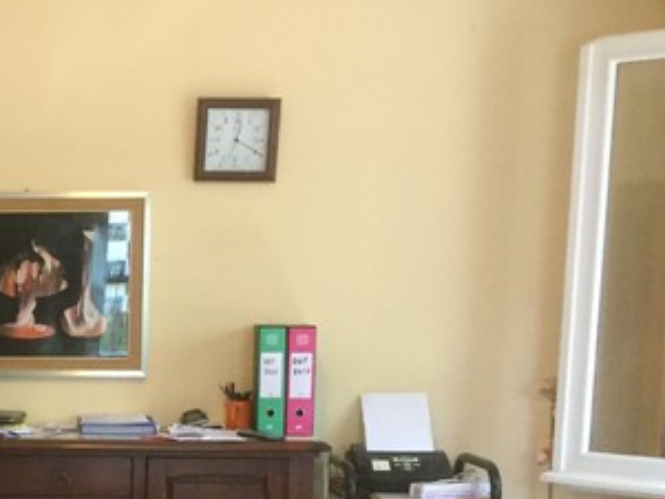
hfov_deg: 23.4
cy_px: 484
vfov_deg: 18.7
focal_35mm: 77
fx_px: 1480
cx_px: -110
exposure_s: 1/25
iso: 250
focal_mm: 4.15
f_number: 2.2
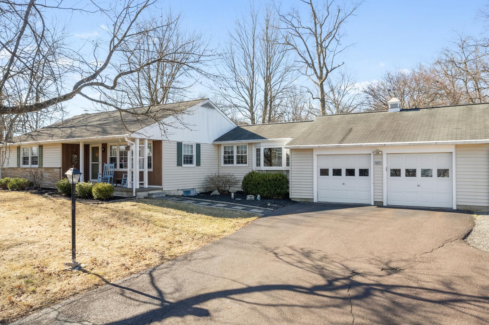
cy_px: 162
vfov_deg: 49.5
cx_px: 242
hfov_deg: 69.4
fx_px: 353
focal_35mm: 26
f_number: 2.8
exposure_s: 1/200
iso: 160
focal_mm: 8.38
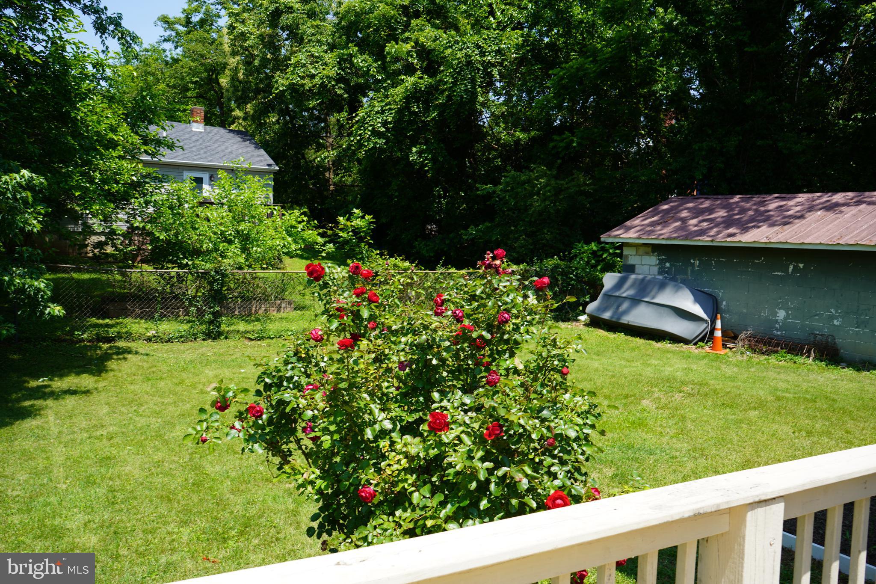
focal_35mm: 29
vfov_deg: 45.0
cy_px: 292
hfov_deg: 63.7
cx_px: 438
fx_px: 706
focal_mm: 29
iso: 100
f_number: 8
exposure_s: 1/125
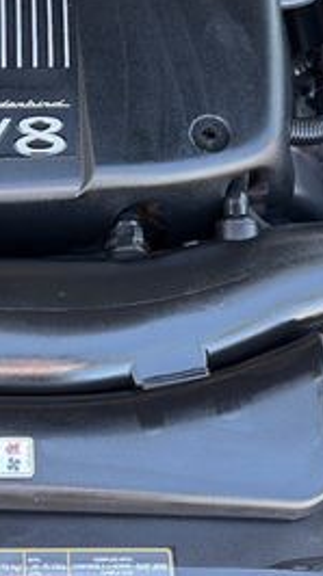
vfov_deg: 33.3
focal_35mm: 63
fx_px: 962
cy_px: 232
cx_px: -2
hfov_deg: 18.5
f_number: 1.78
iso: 160
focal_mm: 6.76
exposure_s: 1/121
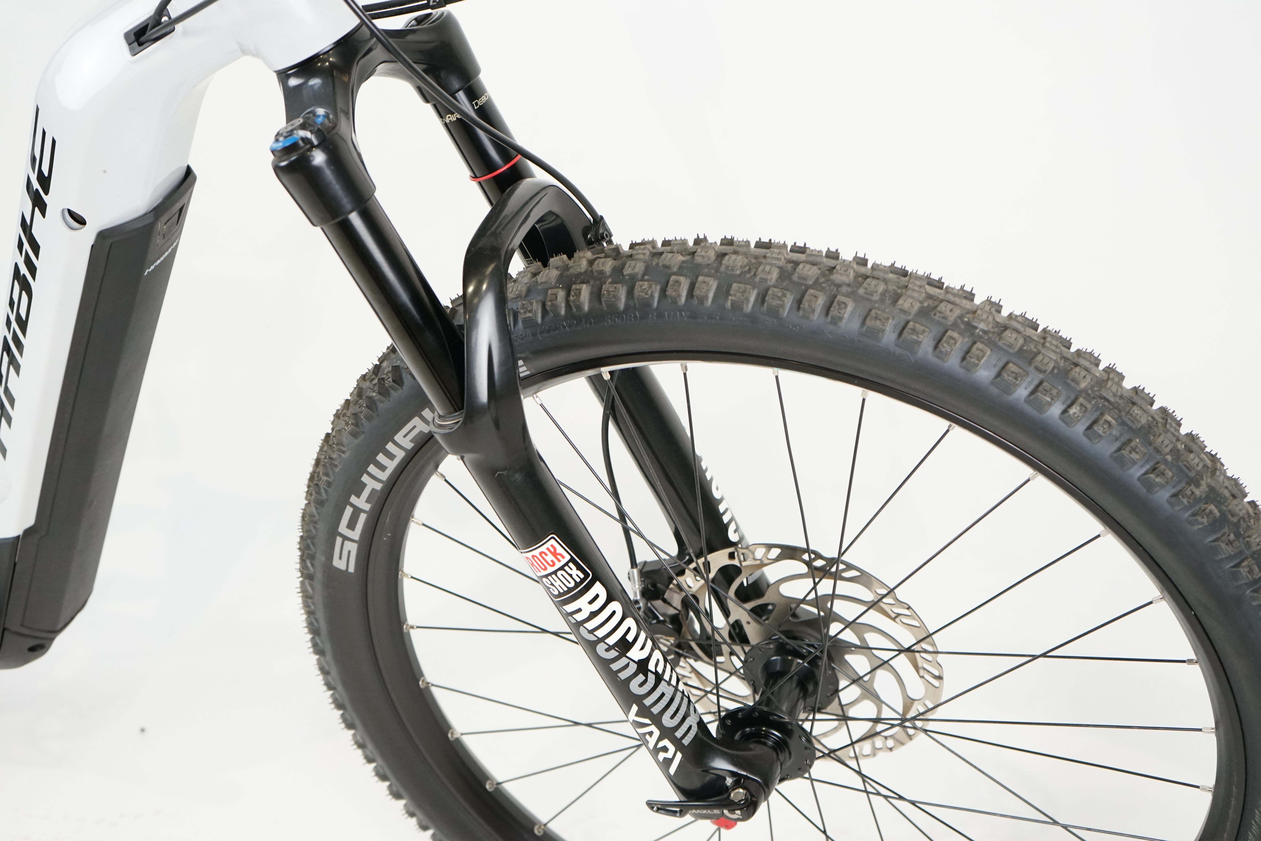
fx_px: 1646
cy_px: 420
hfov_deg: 41.9
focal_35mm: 47
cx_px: 630
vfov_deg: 28.6
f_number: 5
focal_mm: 47
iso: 2500
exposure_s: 1/200
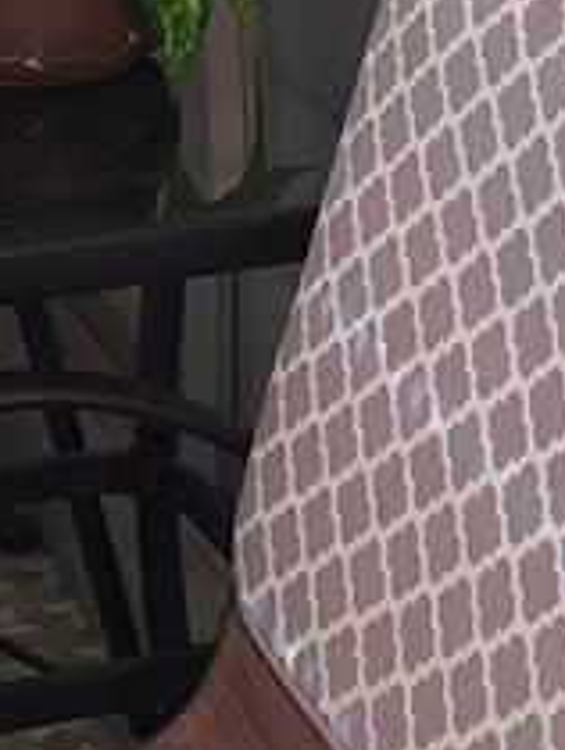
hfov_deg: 10.7
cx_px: -7
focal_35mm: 137
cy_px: -286
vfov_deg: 13.7
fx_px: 2975
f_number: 1.8
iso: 200
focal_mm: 5.23
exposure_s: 1/60
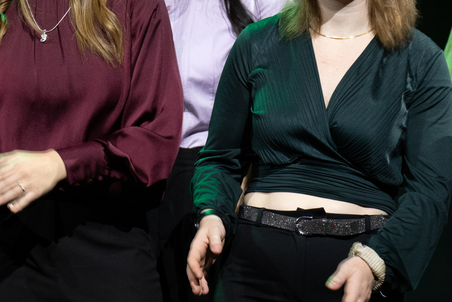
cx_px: 373
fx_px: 7407
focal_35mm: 590
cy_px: -59
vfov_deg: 2.3
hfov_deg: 3.5
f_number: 3.5
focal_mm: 200
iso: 1000
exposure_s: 1/125
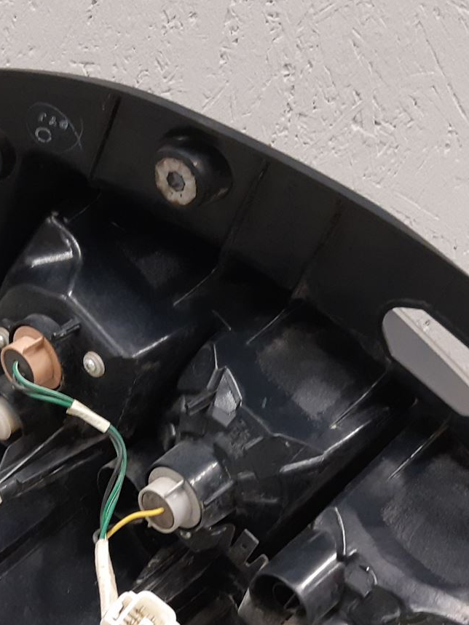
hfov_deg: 23.6
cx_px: 178
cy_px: 443
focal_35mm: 62
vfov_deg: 30.8
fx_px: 1120
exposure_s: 1/50
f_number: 1.7
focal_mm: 3.93
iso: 250
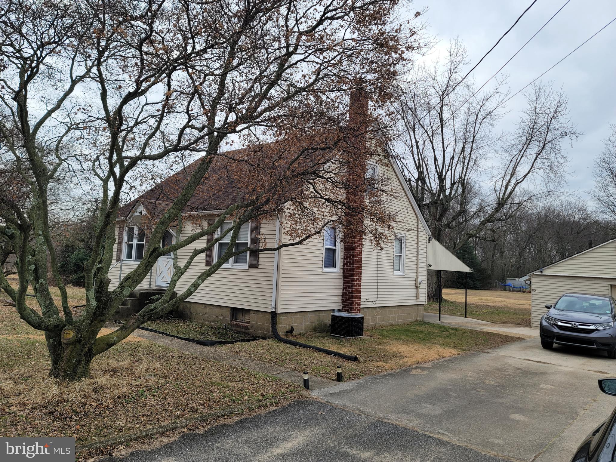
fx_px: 445
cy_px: 231
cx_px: 308
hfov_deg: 69.4
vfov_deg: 54.9
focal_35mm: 25
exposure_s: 1/550
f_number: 1.8
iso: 20
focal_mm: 7
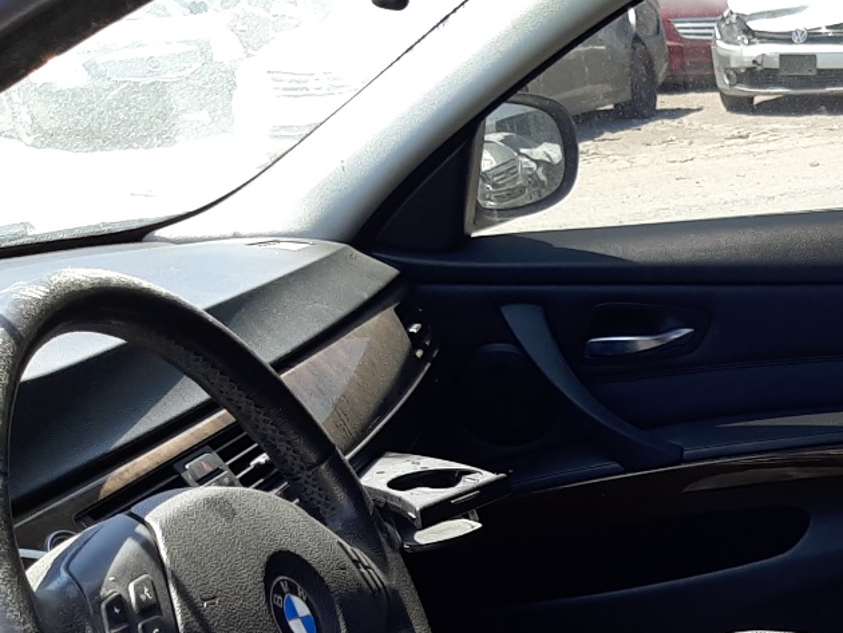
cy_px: 573
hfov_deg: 26.9
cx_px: 935
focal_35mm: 66
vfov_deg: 21.7
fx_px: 1608
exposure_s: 1/417
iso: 40
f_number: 1.7
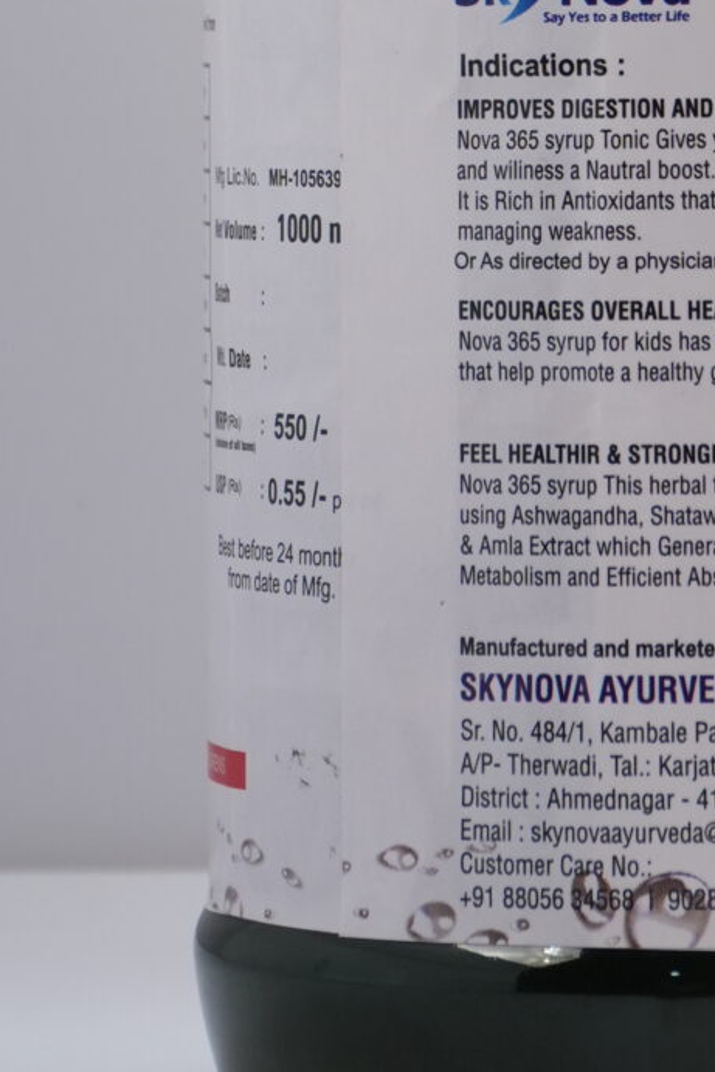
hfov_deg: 4.9
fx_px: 8277
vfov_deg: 7.4
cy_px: -169
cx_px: 630
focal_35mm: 278
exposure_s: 1/125
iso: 250
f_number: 6.7
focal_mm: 50
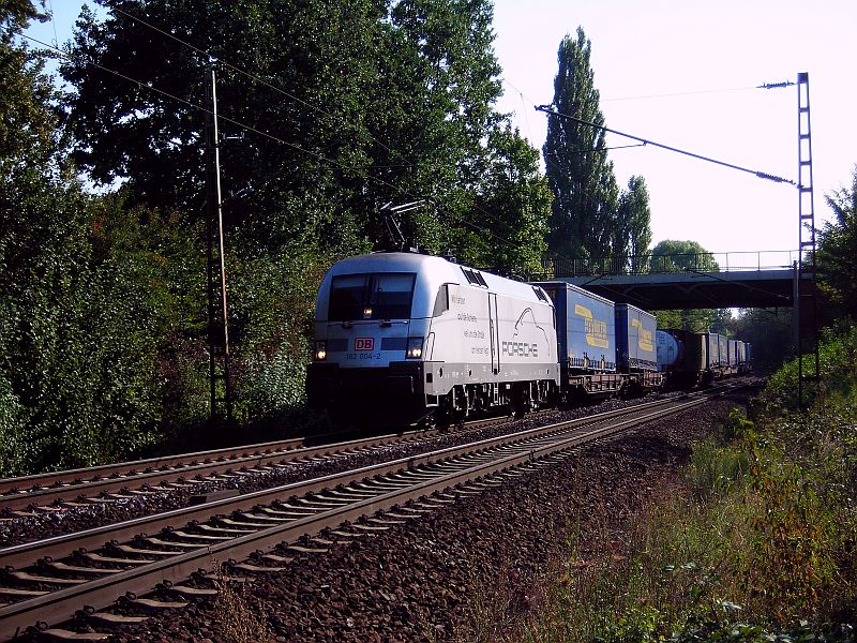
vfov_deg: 22.6
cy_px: 322
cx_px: 428
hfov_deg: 29.8
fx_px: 1609
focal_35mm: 65
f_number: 3.9
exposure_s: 1/349
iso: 50
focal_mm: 10.8
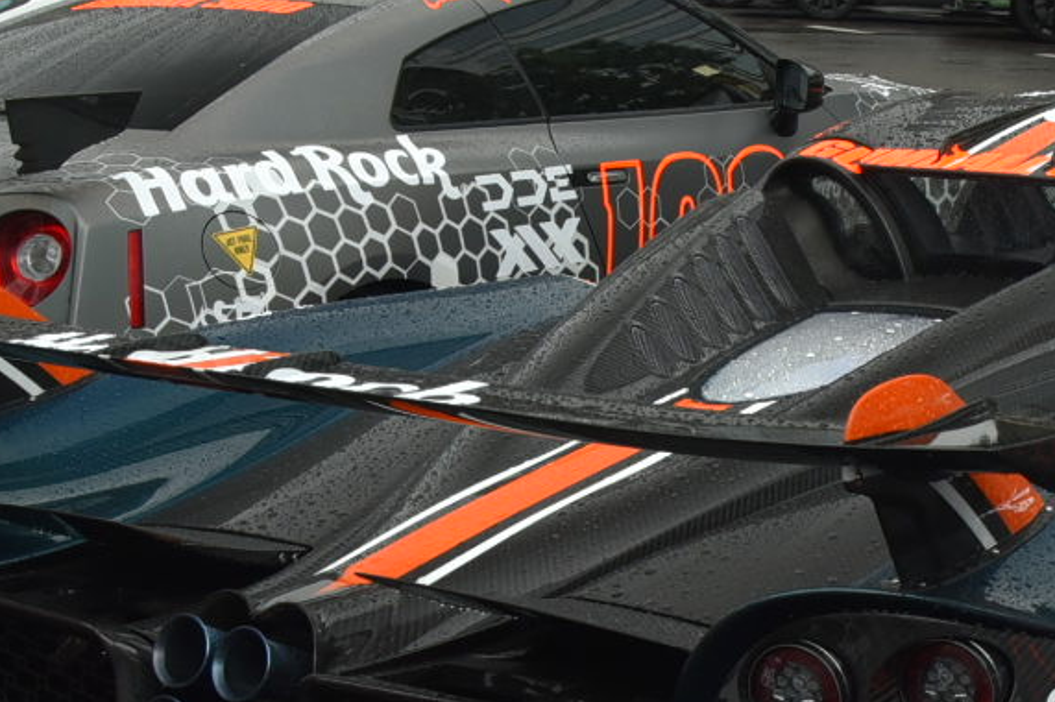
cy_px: 551
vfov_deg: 15.4
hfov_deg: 22.9
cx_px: 782
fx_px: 2577
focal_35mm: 88
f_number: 4
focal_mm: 31
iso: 1250
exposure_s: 1/200
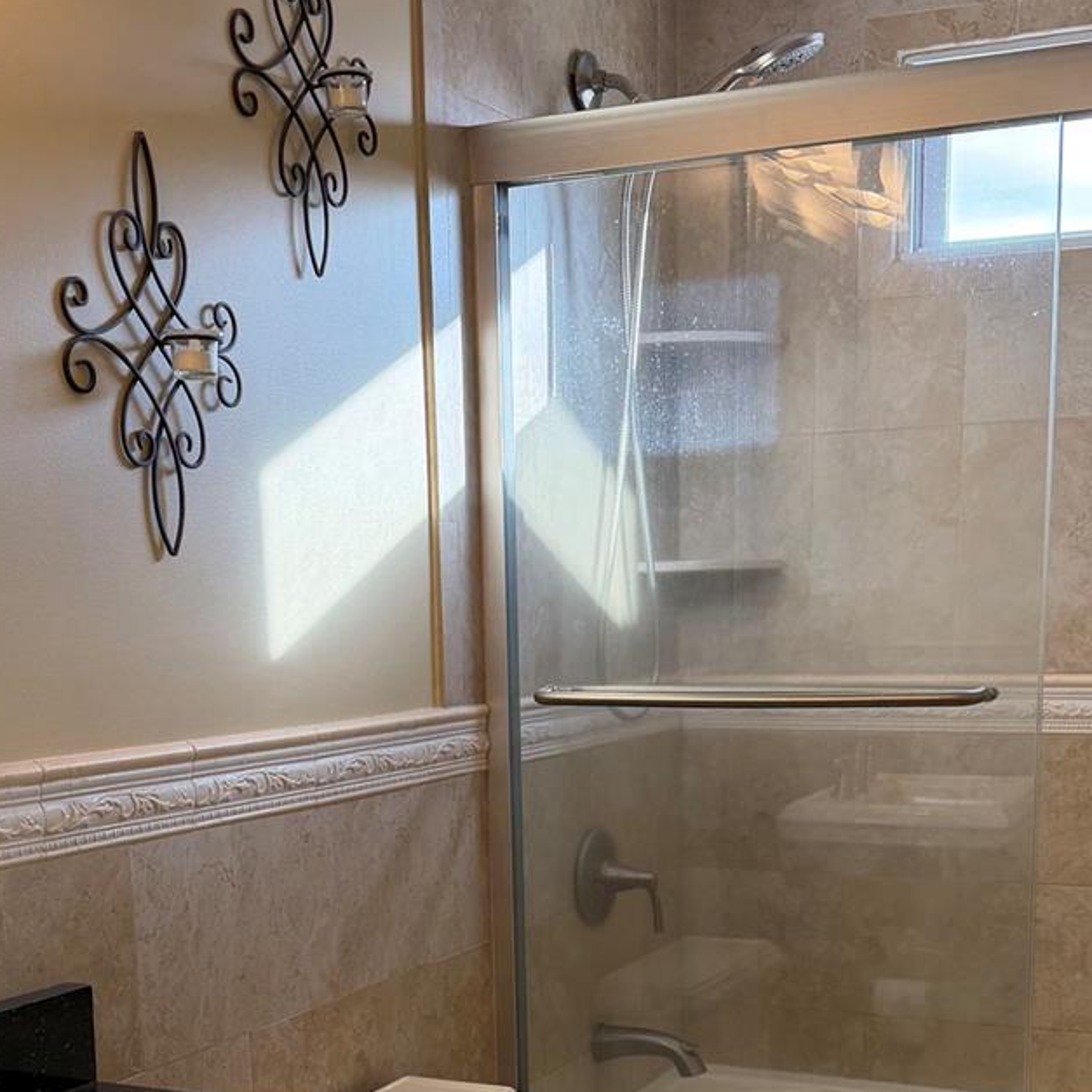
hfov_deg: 32.8
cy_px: 940
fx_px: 1856
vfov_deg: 31.5
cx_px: 535
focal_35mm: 52
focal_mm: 6.76
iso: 100
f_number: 1.78
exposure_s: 1/130
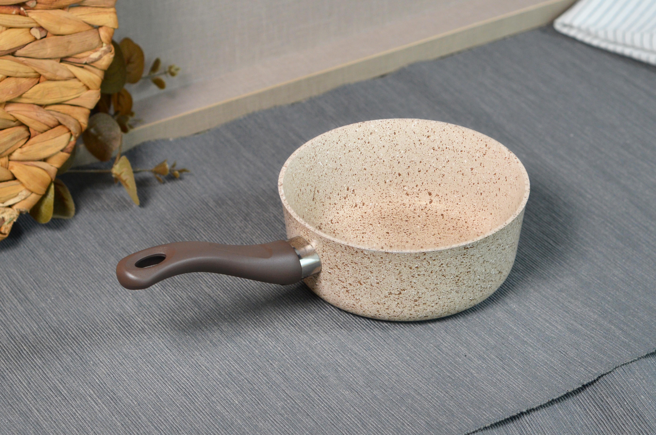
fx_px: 1364
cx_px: 328
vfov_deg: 18.1
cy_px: 218
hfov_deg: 27.0
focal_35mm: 75
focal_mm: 50
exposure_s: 1/80
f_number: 4.5
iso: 400
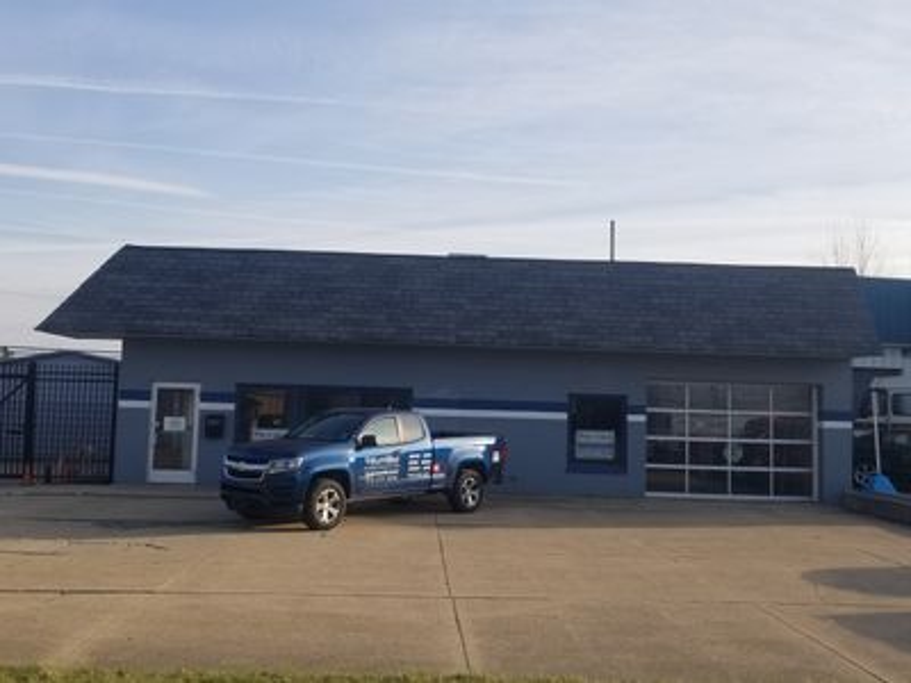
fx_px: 684
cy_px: 342
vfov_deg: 53.1
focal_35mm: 26
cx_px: 456
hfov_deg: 67.3
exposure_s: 1/1458
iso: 50
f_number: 1.7
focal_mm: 4.25
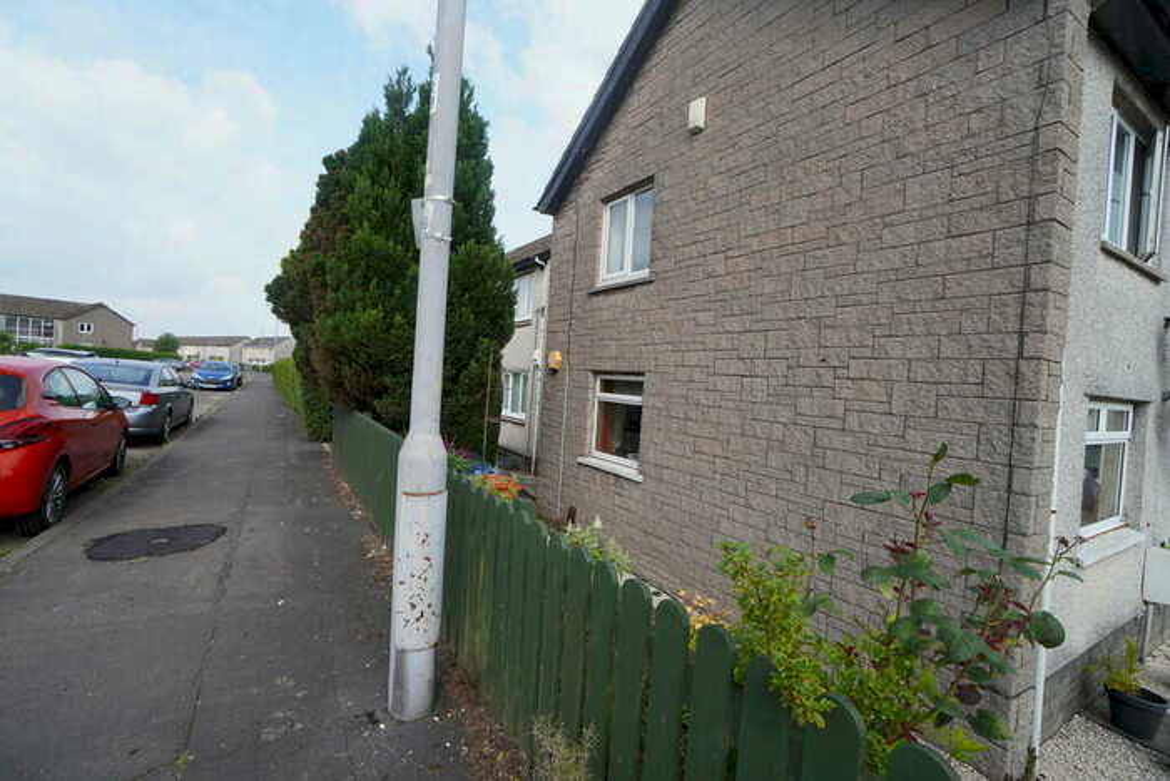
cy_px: 390
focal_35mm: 15
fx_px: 488
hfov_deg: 100.4
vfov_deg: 77.4
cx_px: 585
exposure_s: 1/80
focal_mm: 10
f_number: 9
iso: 100
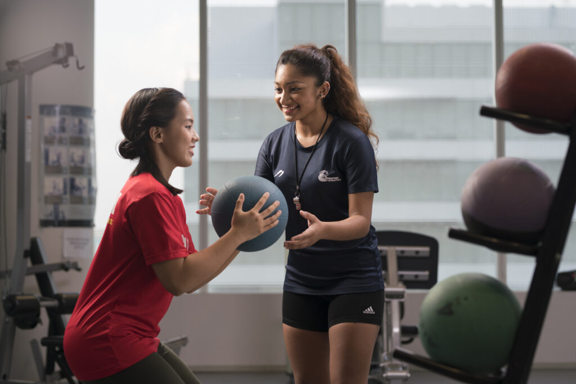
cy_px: 192
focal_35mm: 85
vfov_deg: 16.1
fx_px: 1360
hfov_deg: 23.9
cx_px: 288
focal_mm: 85
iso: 400
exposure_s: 1/160
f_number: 3.5
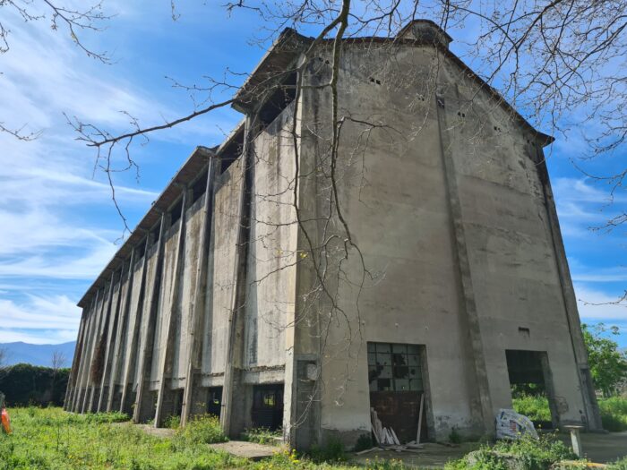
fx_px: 471
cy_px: 235
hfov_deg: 67.3
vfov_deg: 53.1
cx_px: 314
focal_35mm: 26
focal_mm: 5.4
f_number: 1.8
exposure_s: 1/2028
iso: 50
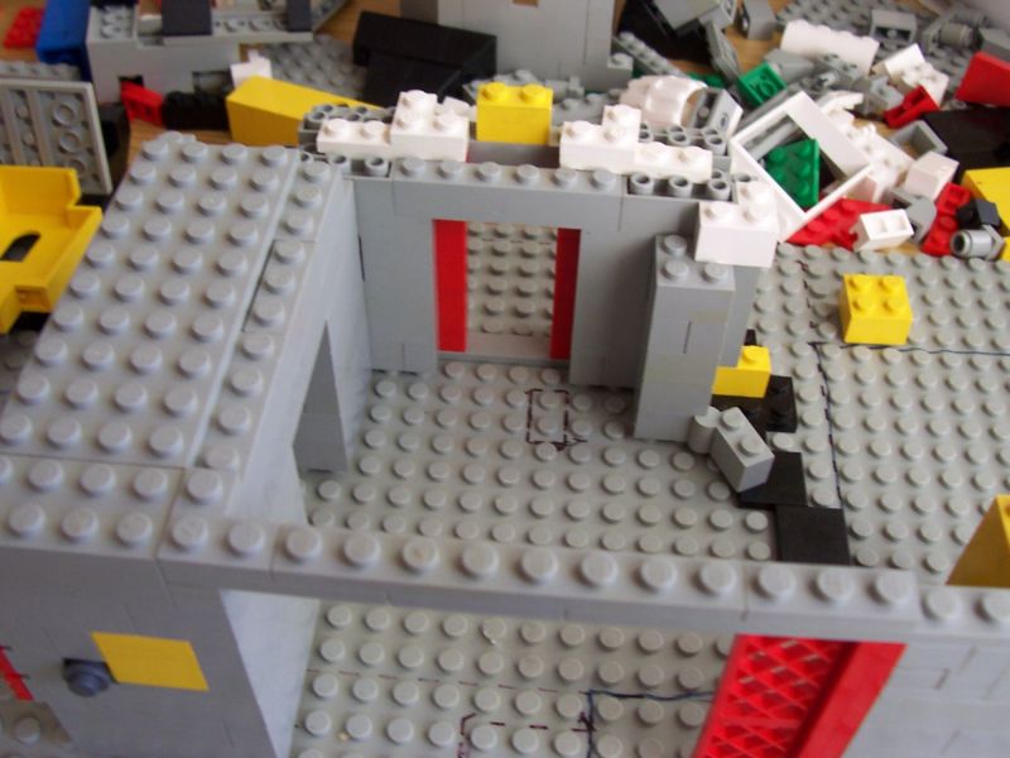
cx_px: 505
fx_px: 1080
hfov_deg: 50.1
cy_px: 379
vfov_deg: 38.7
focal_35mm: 37
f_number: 2.8
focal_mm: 5.6
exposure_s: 1/30
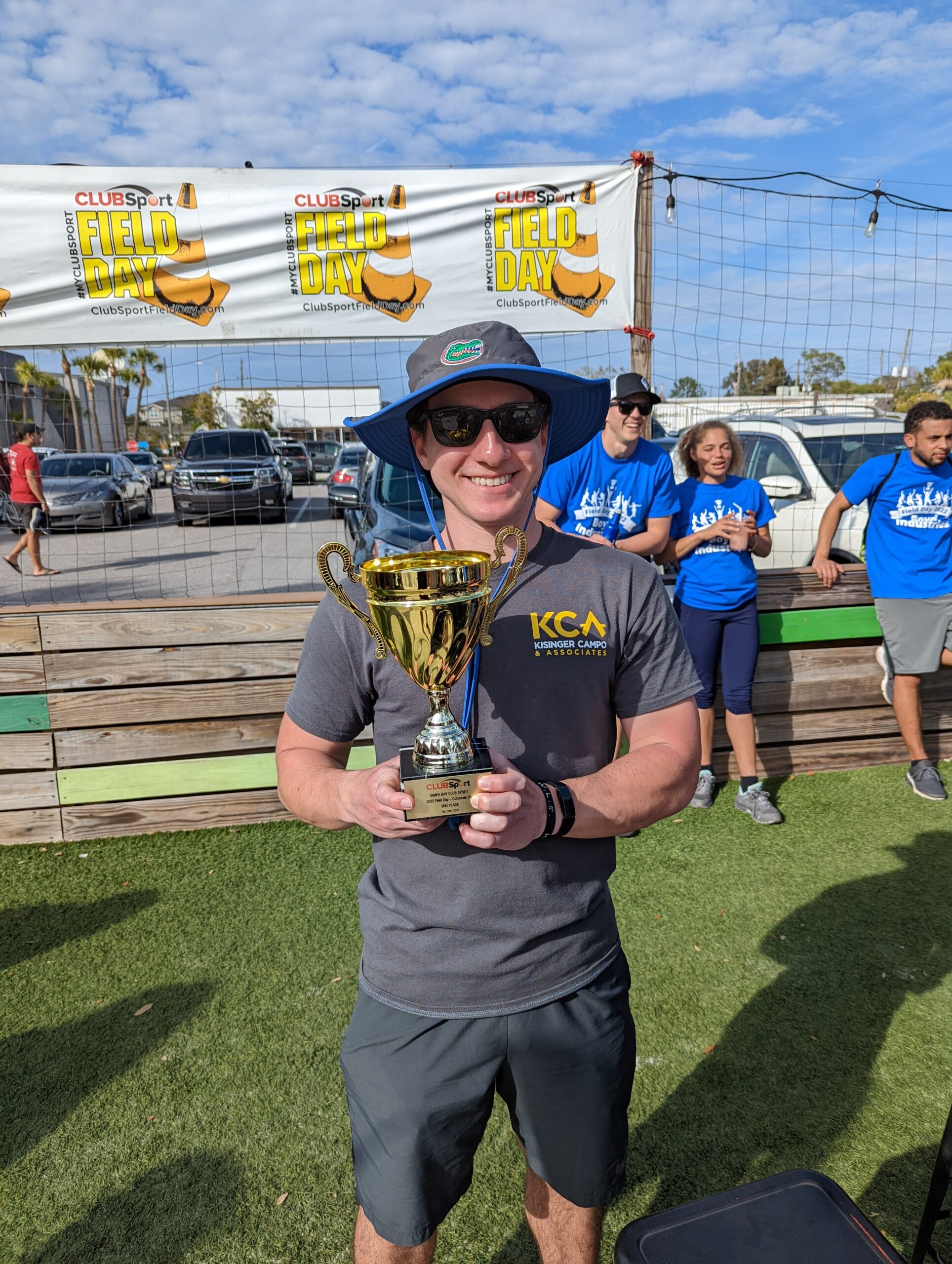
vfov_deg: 71.5
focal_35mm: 24
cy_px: 632
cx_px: 476
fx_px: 878
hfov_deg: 56.9
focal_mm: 6.81
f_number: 1.85
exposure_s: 1/2358
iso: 39
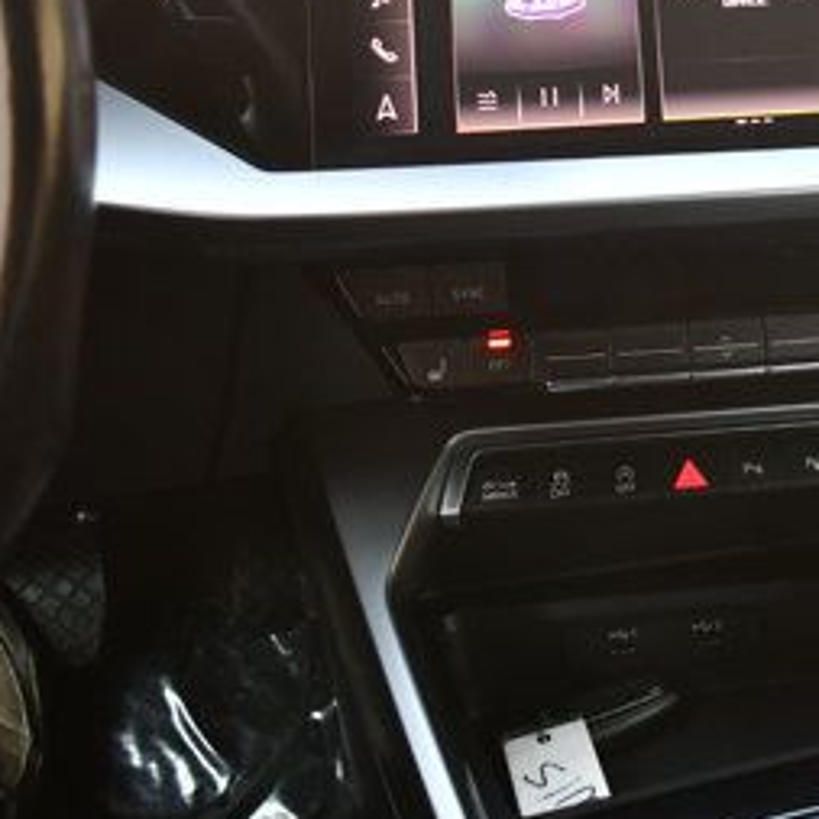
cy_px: 154
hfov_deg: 28.2
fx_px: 1553
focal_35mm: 58
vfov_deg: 28.9
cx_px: 767
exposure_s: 1/125
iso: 900
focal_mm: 18
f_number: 3.5
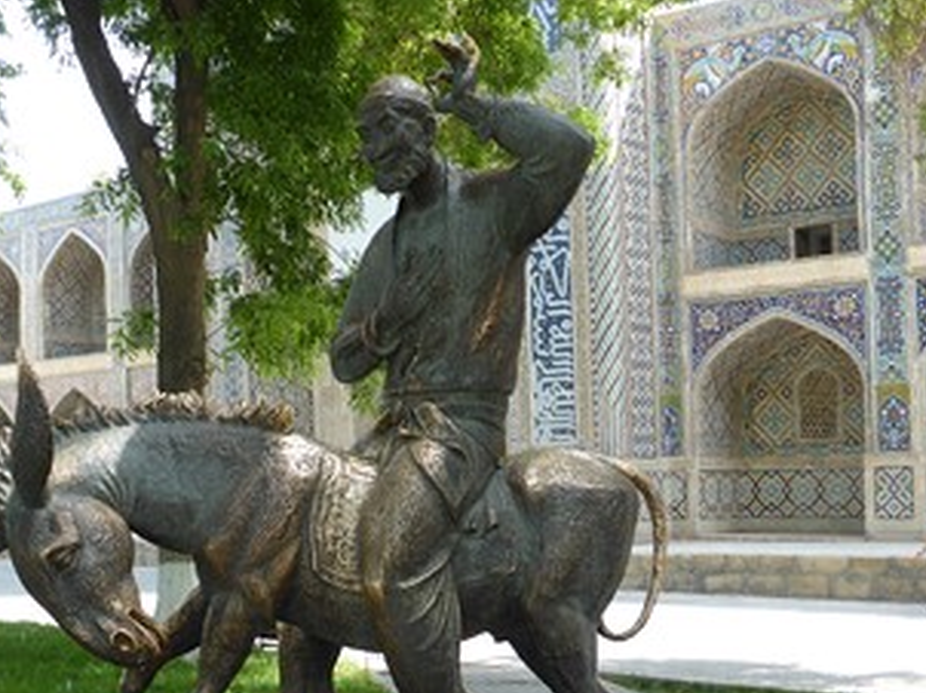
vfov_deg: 27.4
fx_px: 1417
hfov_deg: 35.9
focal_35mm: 53
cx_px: 325
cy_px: 445
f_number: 3.9
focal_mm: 6.9
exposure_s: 1/125
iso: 100
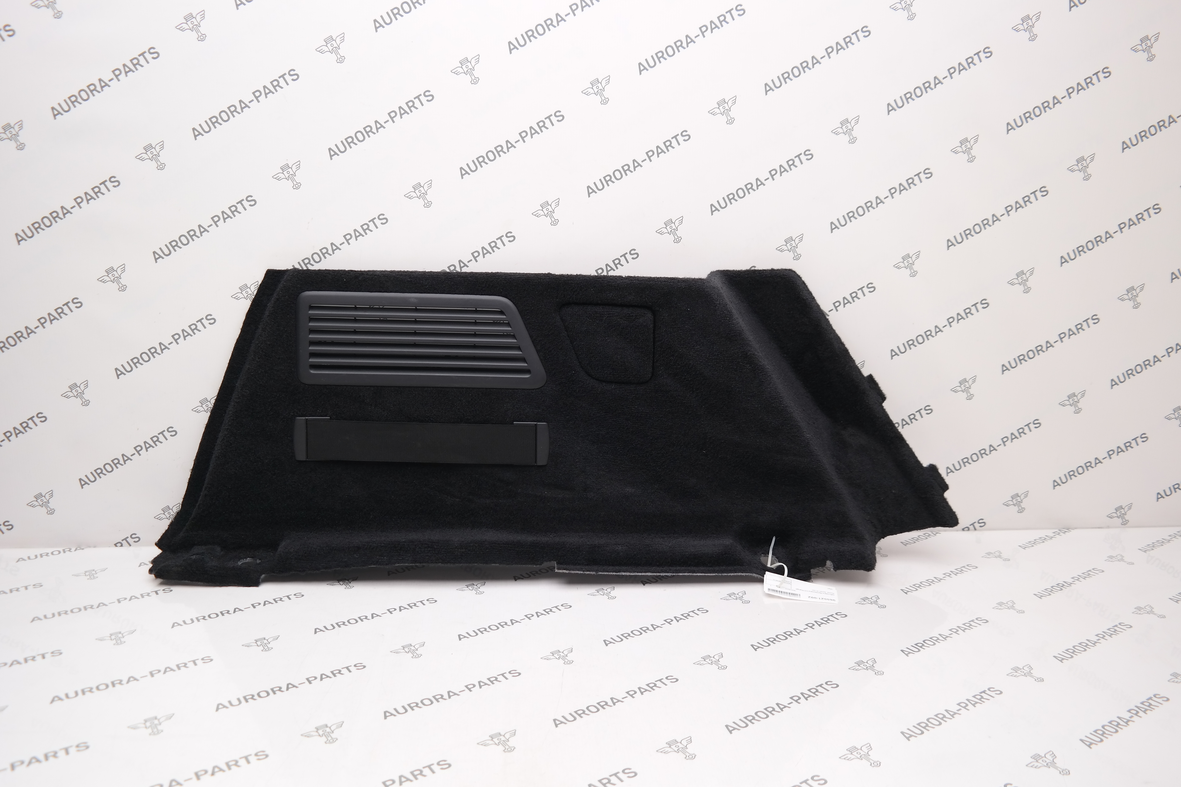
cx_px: 590
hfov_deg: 67.4
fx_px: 886
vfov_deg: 47.9
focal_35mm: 27
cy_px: 394
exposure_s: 1/80
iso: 100
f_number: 3.5
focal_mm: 18
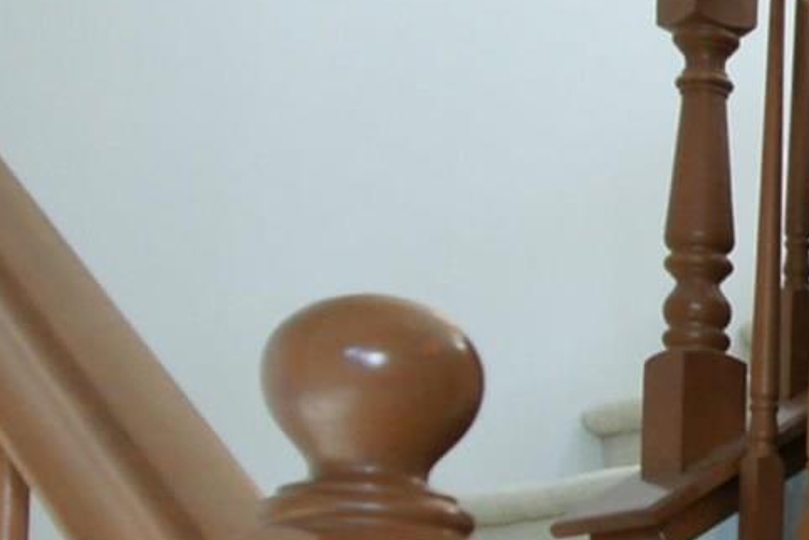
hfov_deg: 16.3
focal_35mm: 102
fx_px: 2293
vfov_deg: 13.3
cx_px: 1517
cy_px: 70
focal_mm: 16
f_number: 2.8
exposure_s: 1/30
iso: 320
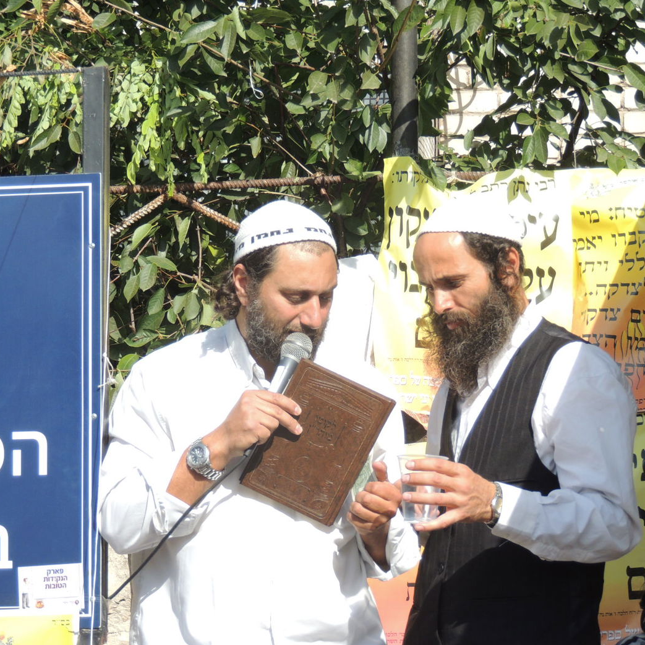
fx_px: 3626
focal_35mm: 172
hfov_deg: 10.2
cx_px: 257
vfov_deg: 10.2
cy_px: 322
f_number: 4.4
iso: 140
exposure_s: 1/500
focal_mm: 25.8
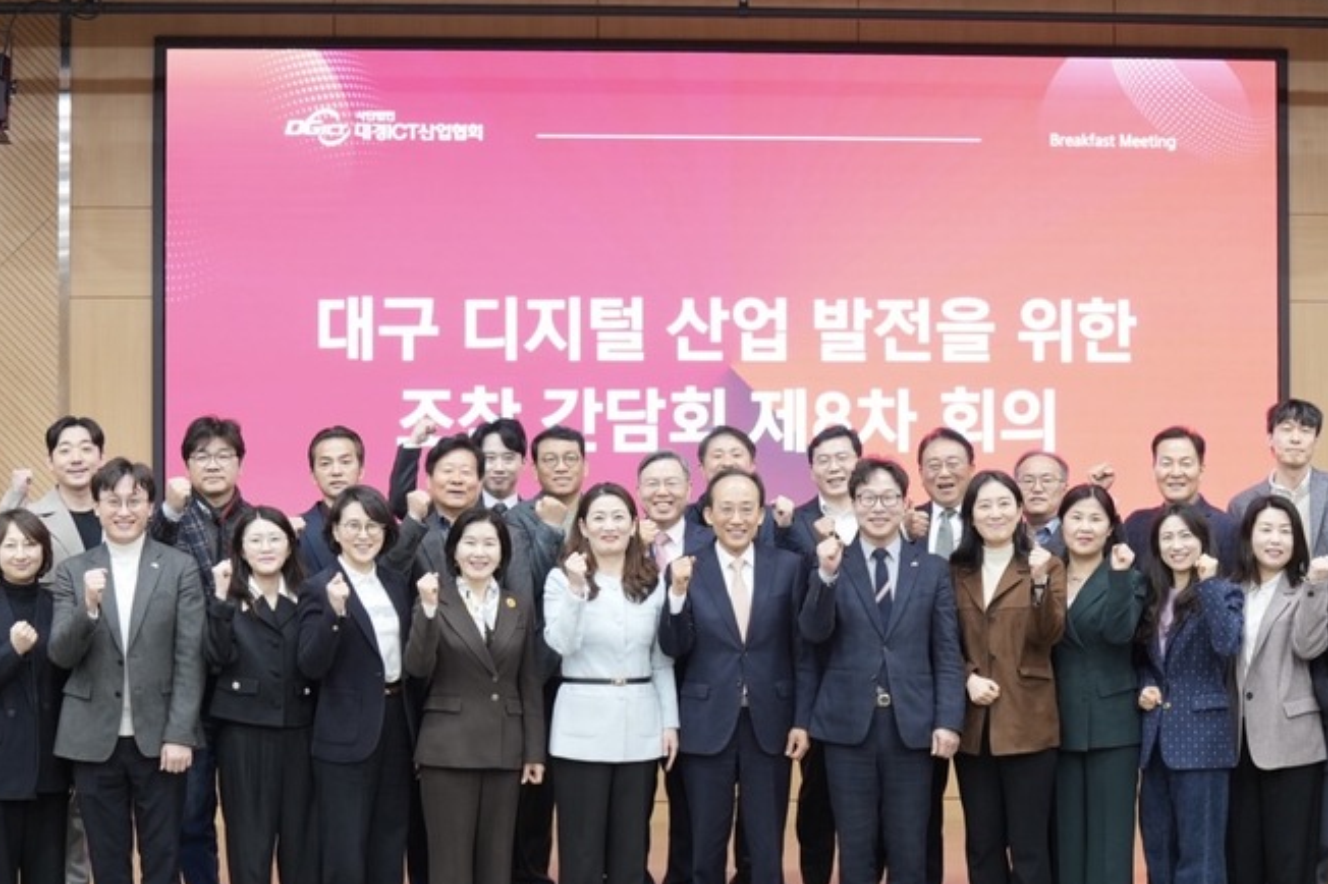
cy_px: 515
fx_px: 2138
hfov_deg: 34.4
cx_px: 758
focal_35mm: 58
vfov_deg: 23.3
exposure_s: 1/50
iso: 320
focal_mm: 28
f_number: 2.8
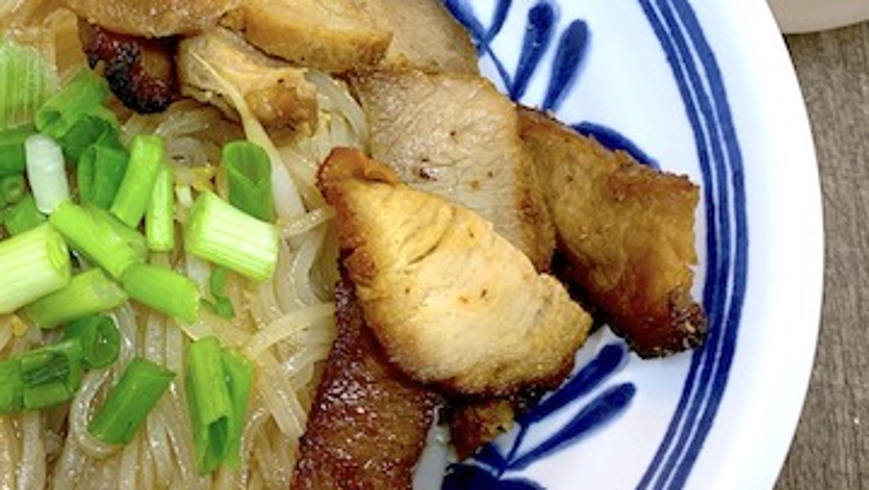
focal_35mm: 59
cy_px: 192
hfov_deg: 34.5
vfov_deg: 20.4
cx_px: 188
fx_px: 1360
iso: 64
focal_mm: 4.25
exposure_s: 1/50
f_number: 1.8
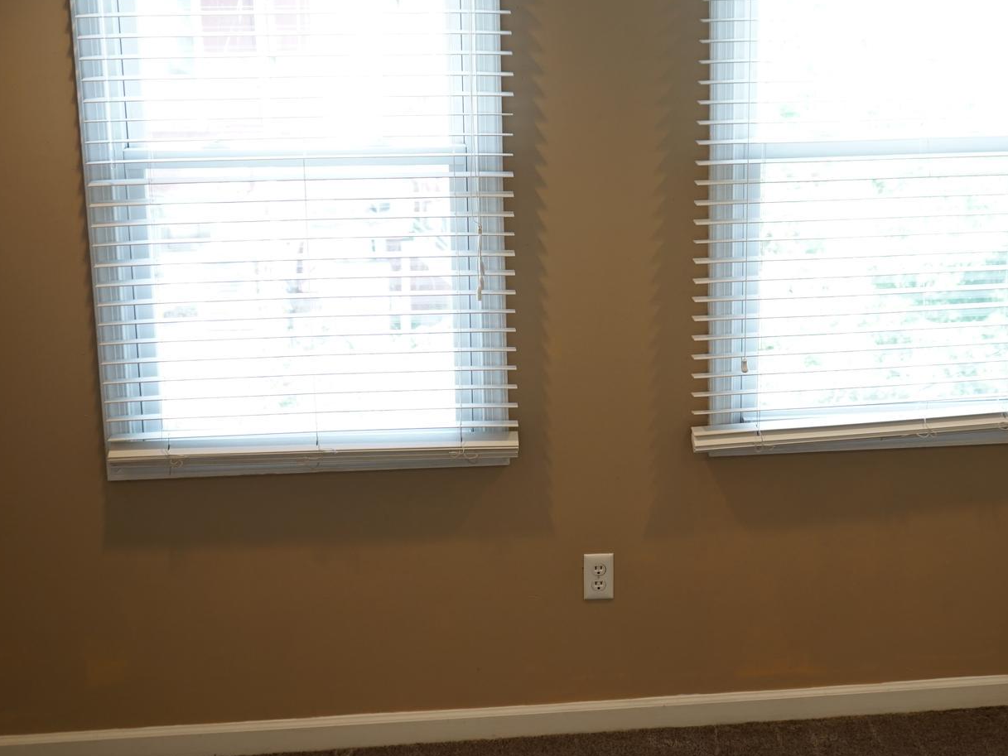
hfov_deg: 34.5
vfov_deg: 26.5
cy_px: 318
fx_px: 1602
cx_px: 694
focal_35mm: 55
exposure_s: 1/60
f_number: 4
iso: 500
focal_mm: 34
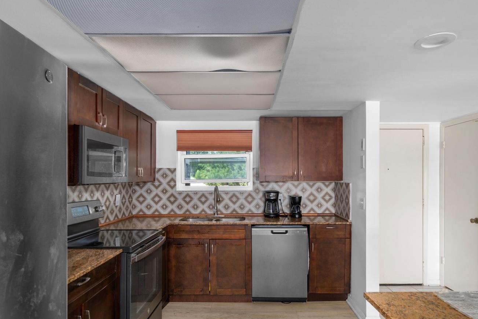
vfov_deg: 57.0
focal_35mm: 22
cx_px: 252
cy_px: 179
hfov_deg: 78.5
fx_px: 292
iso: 320
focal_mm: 18
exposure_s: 2.5
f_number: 8
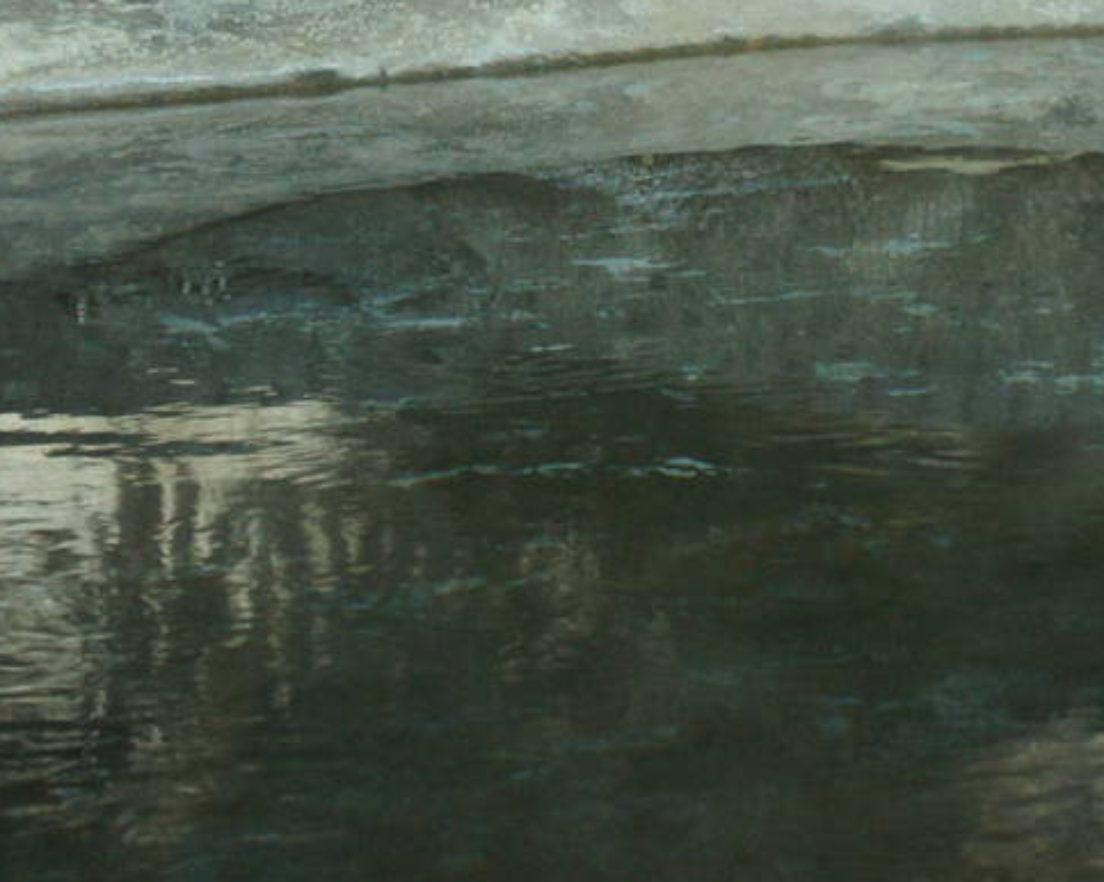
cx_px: 414
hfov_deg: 7.5
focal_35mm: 257
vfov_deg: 6.0
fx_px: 8379
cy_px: -250
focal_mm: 55
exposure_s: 1/100
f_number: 5.6
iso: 1000
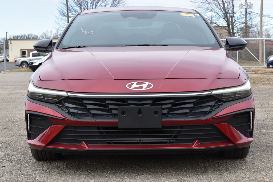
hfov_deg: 27.0
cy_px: 91
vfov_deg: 18.2
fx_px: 569
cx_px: 136
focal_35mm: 75
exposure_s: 1/200
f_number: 10
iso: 400
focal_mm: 50
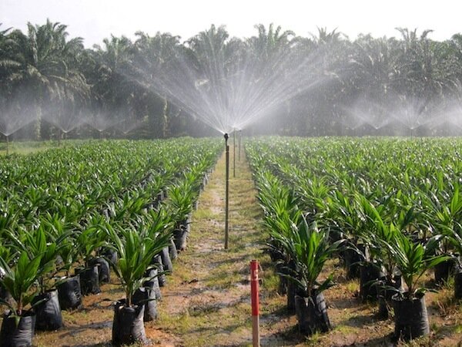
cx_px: 231
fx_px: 627
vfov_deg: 30.9
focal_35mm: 47
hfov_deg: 40.4
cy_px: 174
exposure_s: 1/588
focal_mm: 10.1
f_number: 3.1
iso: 100
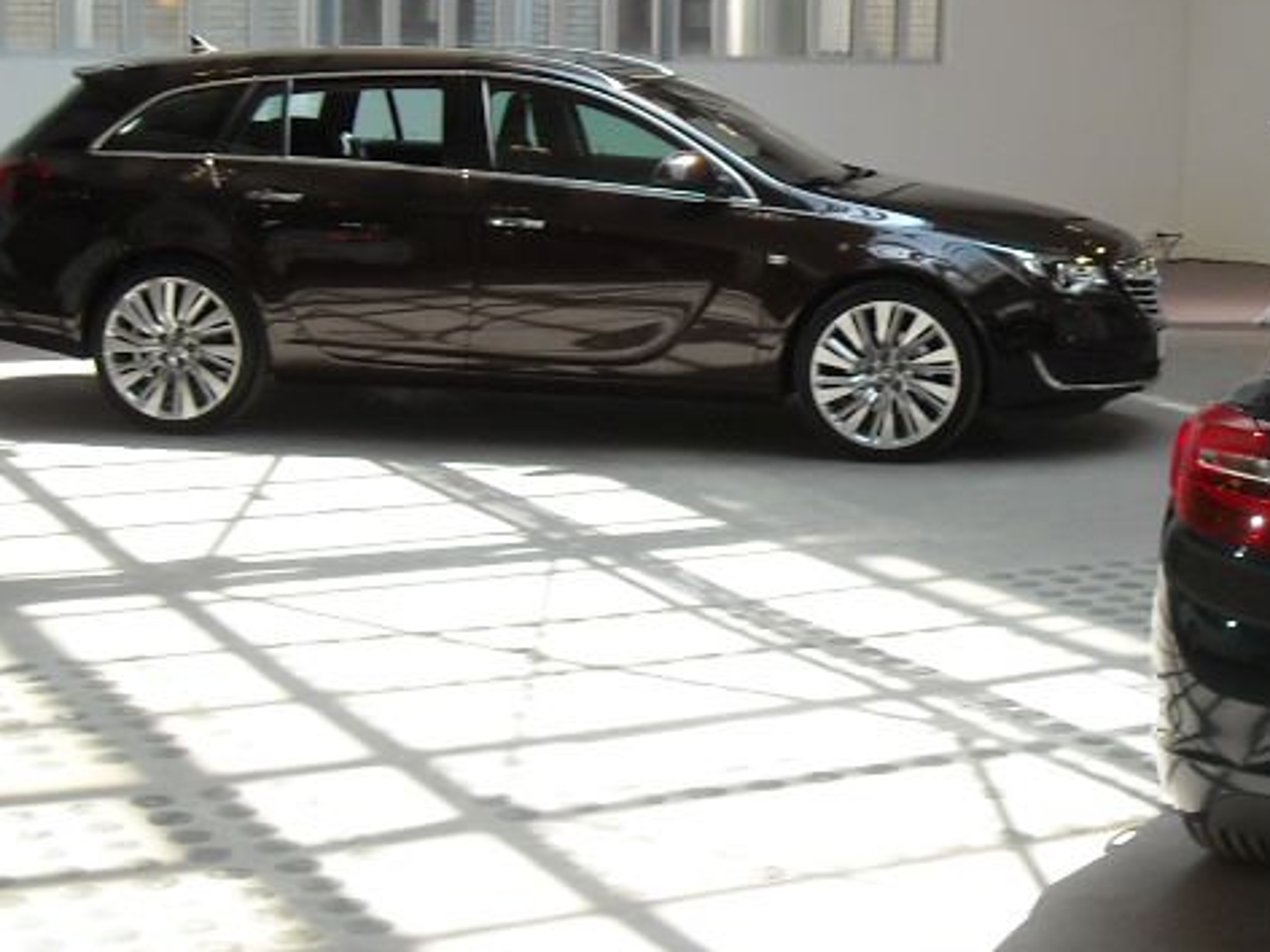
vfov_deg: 19.4
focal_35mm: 76
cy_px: 371
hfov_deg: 24.9
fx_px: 2788
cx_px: 1135
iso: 64
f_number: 2.8
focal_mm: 5.7
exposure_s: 1/109
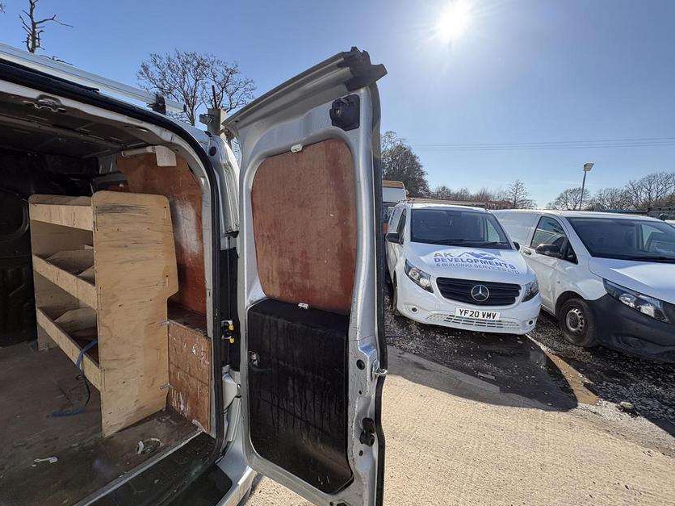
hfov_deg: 98.1
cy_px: 245
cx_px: 325
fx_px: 292
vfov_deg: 81.7
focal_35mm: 15
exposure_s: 1/868
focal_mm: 2.22
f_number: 2.2
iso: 50
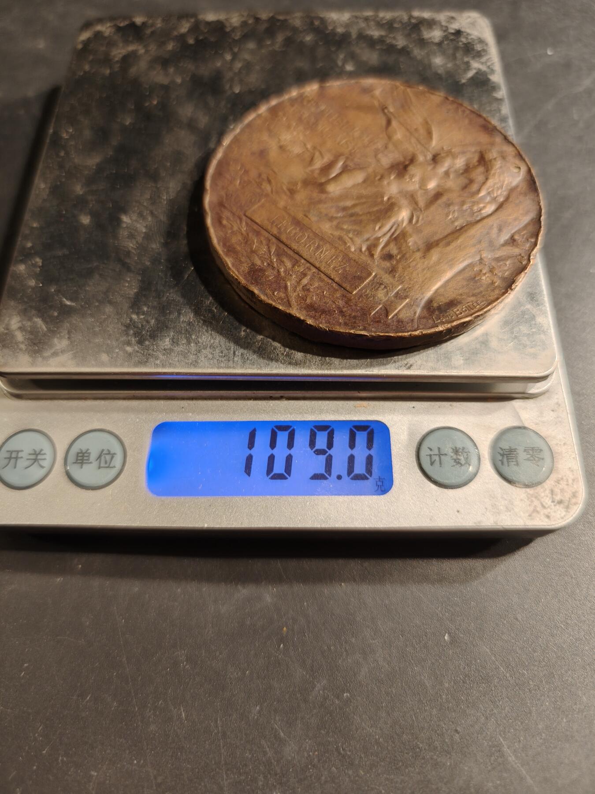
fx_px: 527
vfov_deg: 73.9
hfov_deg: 58.9
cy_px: 397
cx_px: 298
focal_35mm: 23
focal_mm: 6.06
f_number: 1.6
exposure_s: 1/100
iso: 125
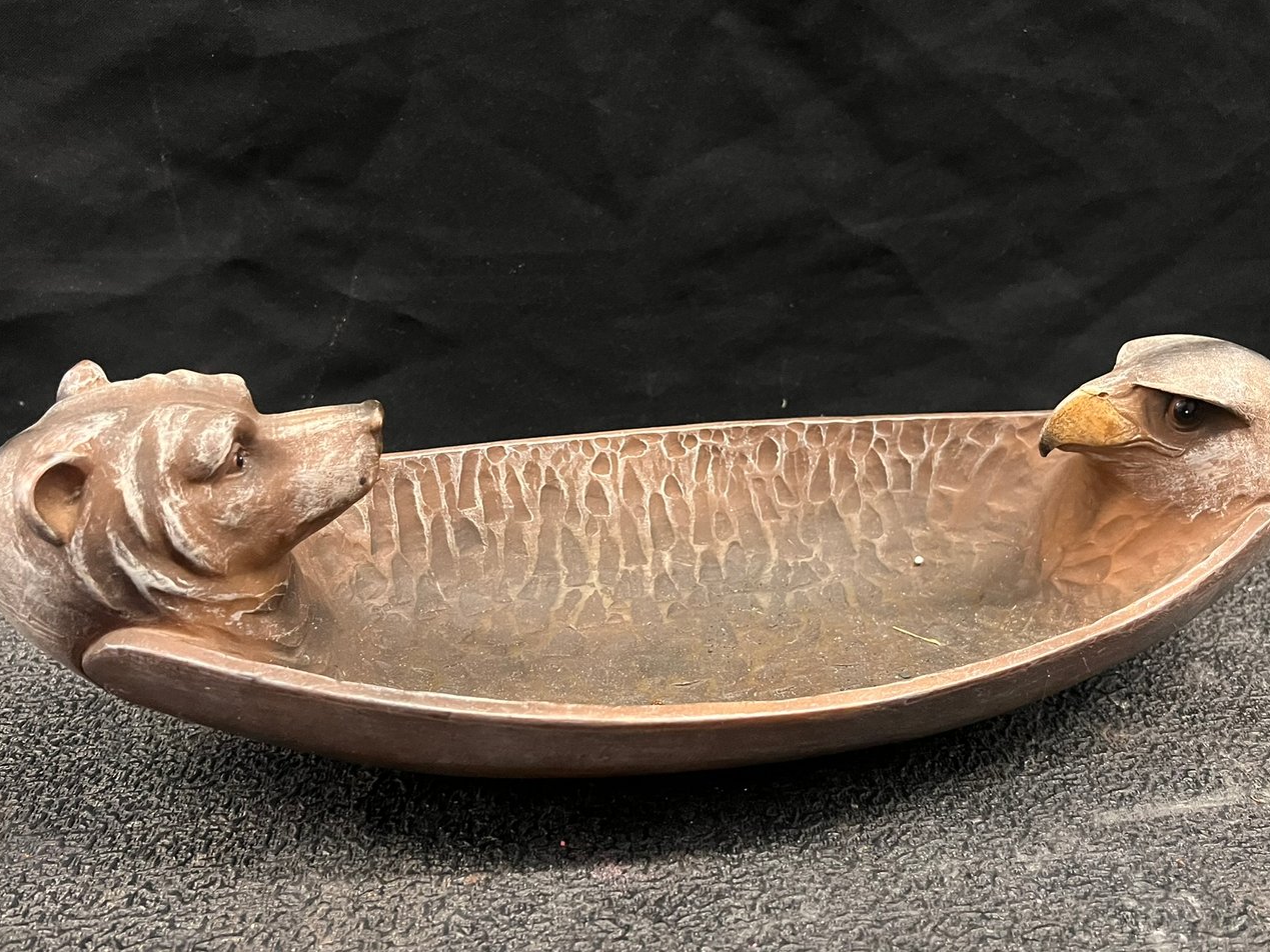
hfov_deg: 58.3
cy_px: 482
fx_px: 1137
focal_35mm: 31
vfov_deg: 45.4
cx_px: 641
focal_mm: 5.7
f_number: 1.5
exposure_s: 1/30
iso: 500
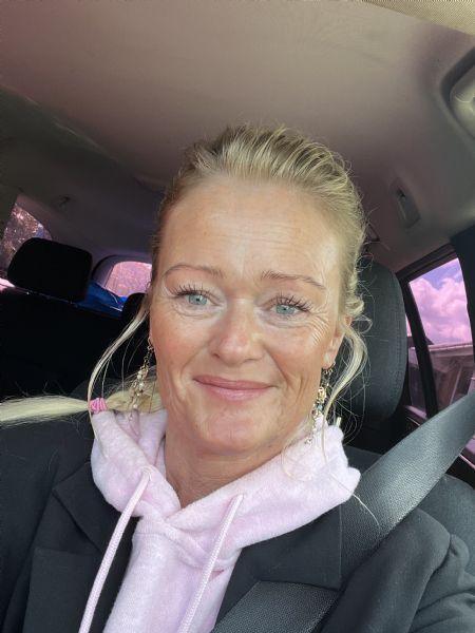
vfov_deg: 60.0
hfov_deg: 46.8
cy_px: 316
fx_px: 549
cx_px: 238
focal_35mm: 30
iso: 50
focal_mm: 2.71
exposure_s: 1/121
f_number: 2.2
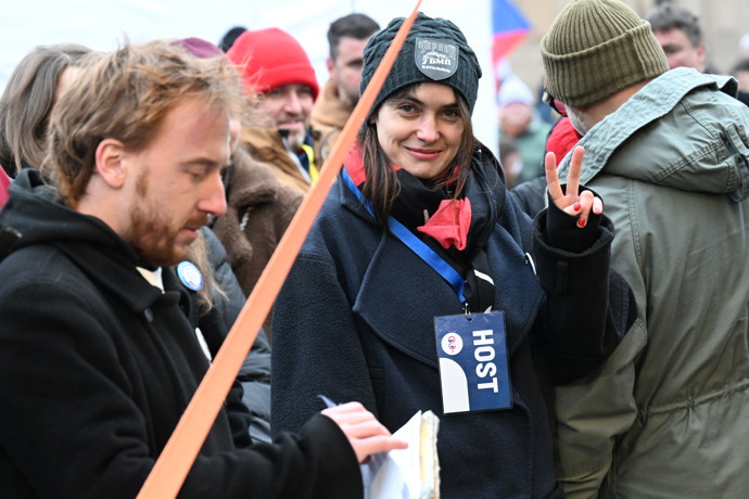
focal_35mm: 139
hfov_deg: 14.8
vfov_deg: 9.9
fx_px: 2892
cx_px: 374
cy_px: 250
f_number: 4.5
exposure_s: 1/200
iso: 2500
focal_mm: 93
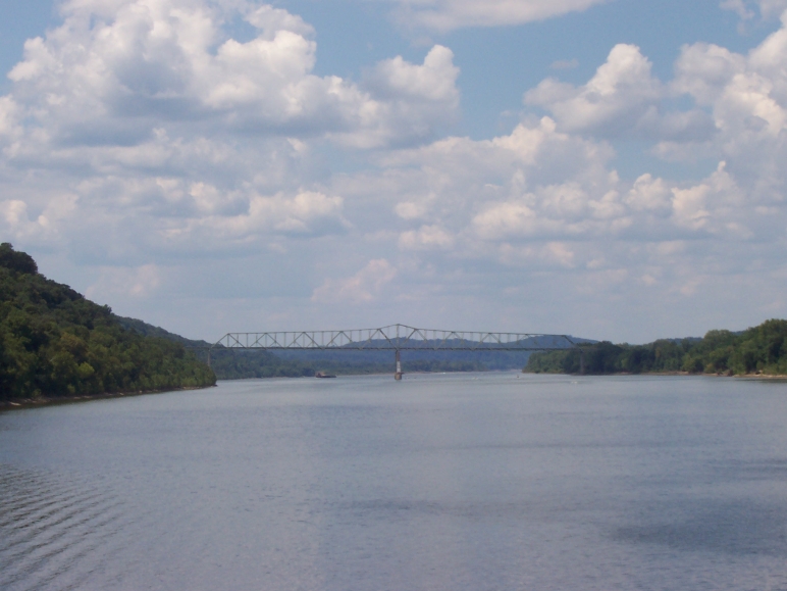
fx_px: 2524
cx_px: 394
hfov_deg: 17.7
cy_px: 296
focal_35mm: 111
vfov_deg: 13.3
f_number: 9.5
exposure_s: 1/350
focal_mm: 16.8
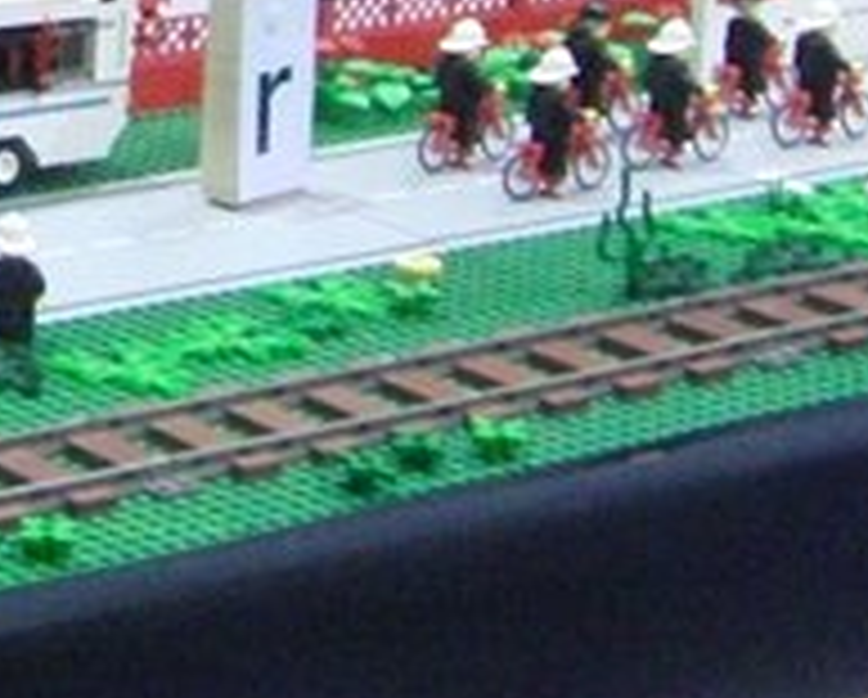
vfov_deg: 7.2
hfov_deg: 8.8
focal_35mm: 212
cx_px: -576
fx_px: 5454
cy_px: -455
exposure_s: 1/10
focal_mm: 7.2
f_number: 3.1
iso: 400
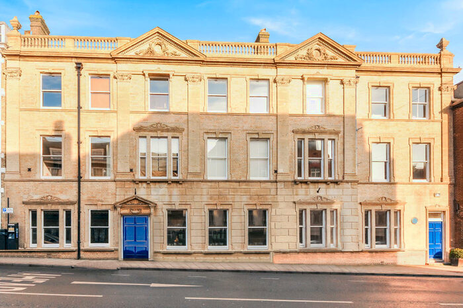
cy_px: 154
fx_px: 270
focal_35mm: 21
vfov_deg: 59.4
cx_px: 232
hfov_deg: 81.3
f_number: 9
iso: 400
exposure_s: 1/250
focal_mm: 14
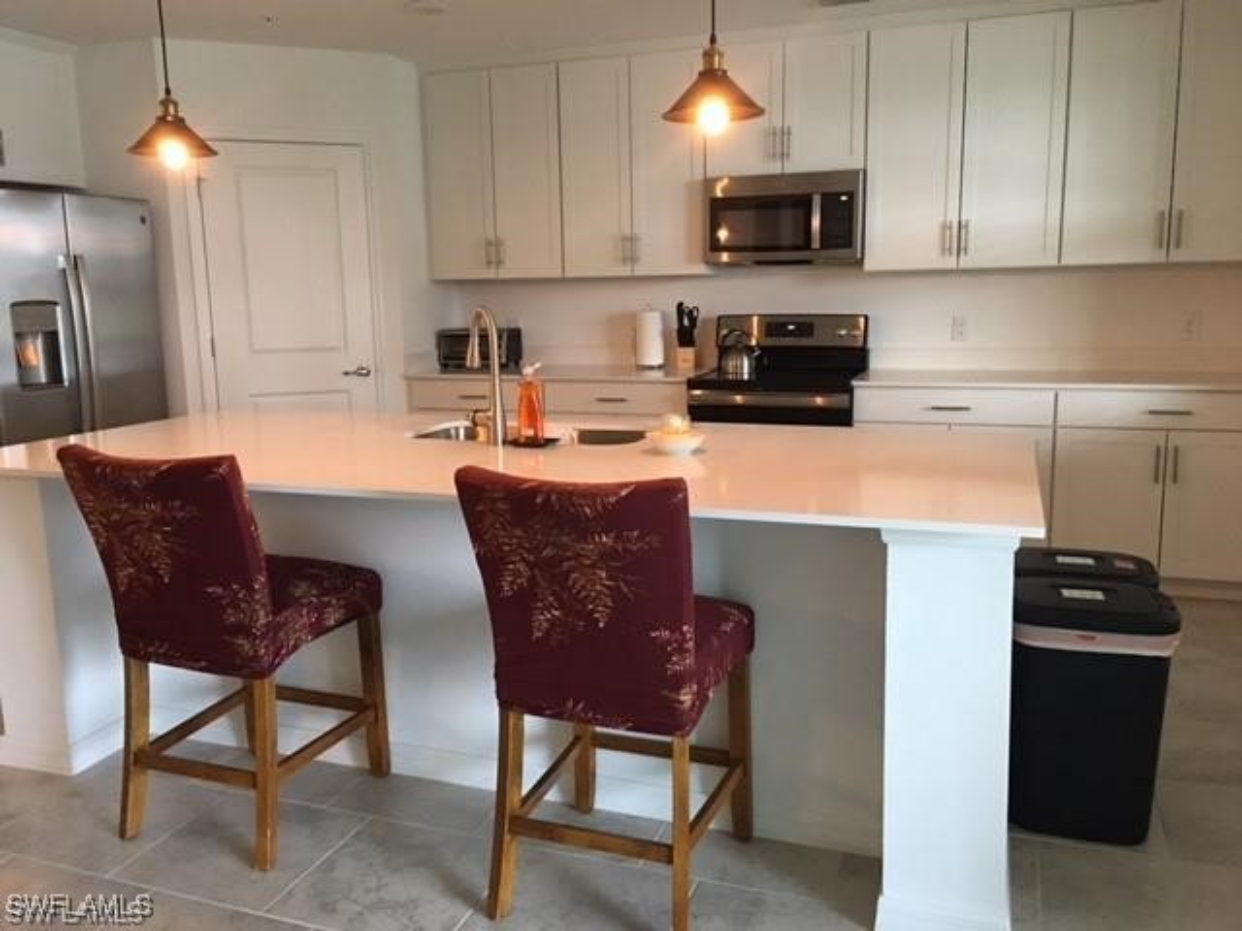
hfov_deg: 61.7
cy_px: 466
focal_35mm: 29
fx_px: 1041
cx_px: 621
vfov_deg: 48.2
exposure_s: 1/15
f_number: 2.2
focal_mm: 4.15
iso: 100
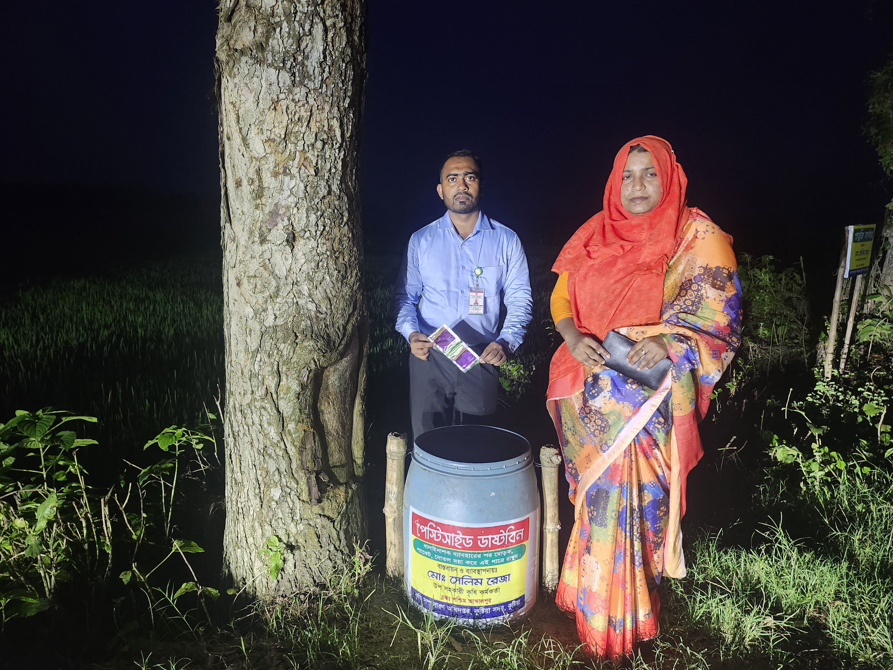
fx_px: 593
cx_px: 446
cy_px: 335
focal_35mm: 23
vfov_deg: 58.9
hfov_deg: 73.9
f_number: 1.8
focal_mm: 5.54
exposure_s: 1/24
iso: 800
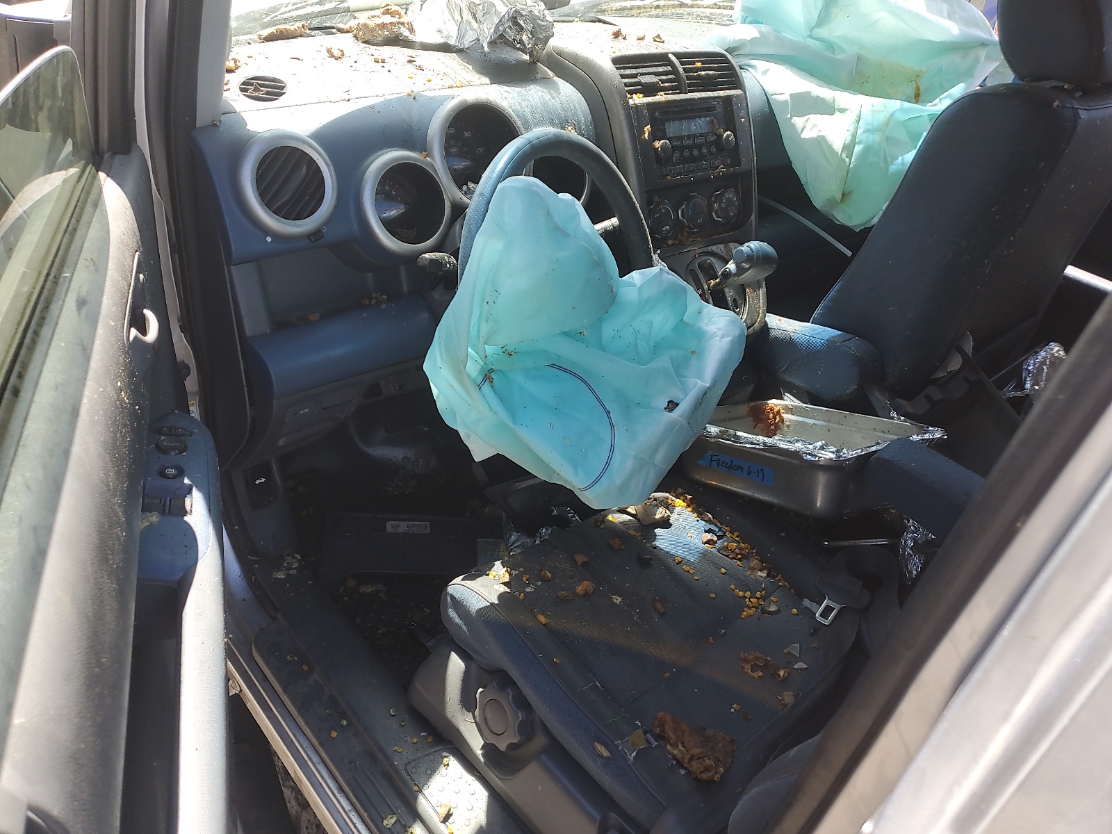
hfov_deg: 67.3
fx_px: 835
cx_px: 556
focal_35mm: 26
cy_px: 417
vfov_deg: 53.1
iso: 50
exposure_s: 1/526
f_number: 1.5
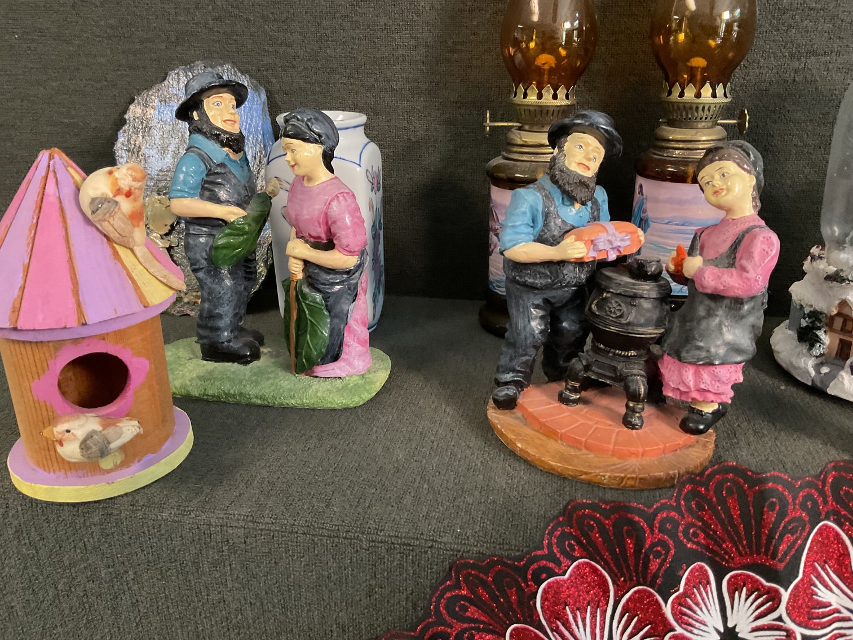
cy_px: 320
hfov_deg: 61.7
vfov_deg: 48.2
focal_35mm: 29
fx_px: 715
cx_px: 426
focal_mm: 3
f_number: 1.8
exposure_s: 1/60
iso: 250
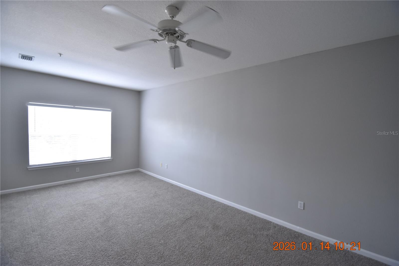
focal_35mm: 15
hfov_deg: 100.4
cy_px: 133
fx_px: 166
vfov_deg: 77.3
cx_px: 200
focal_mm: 10
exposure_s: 1/90
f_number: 3.5
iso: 800
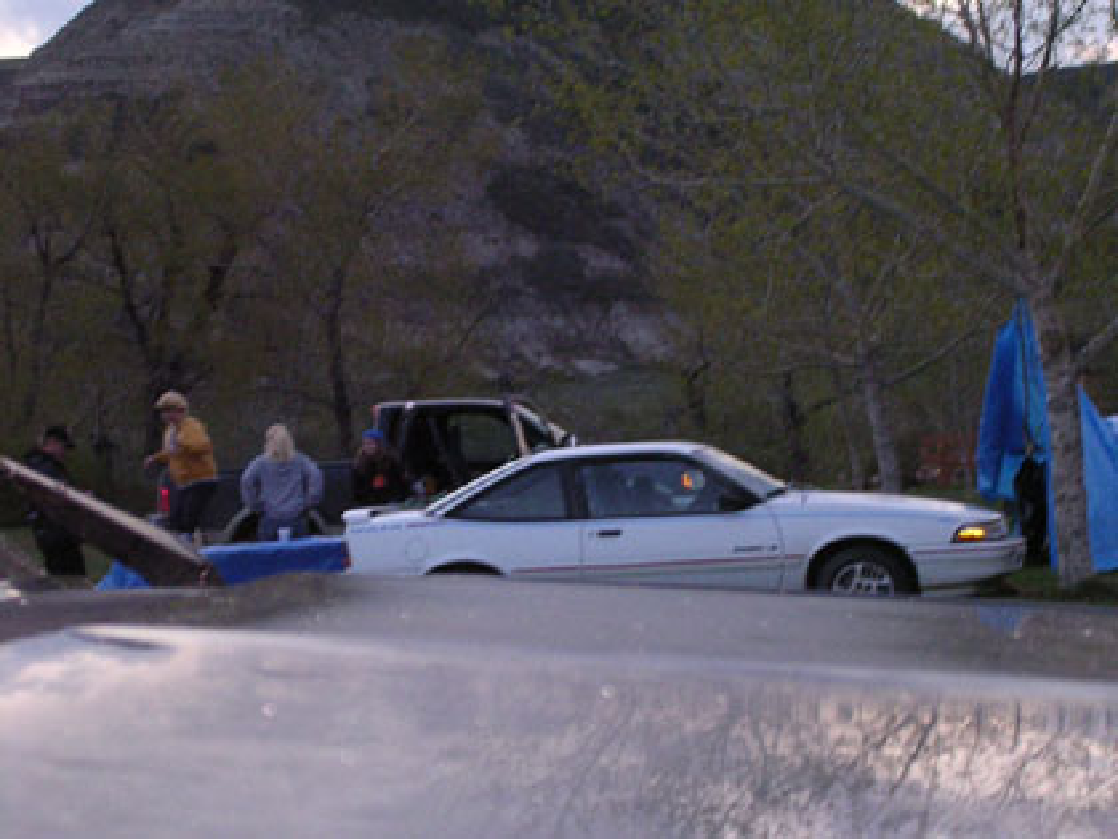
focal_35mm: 115
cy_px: 420
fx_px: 3714
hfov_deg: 17.1
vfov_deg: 12.9
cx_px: 559
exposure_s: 1/60.1
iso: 400
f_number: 4.9
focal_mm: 17.4
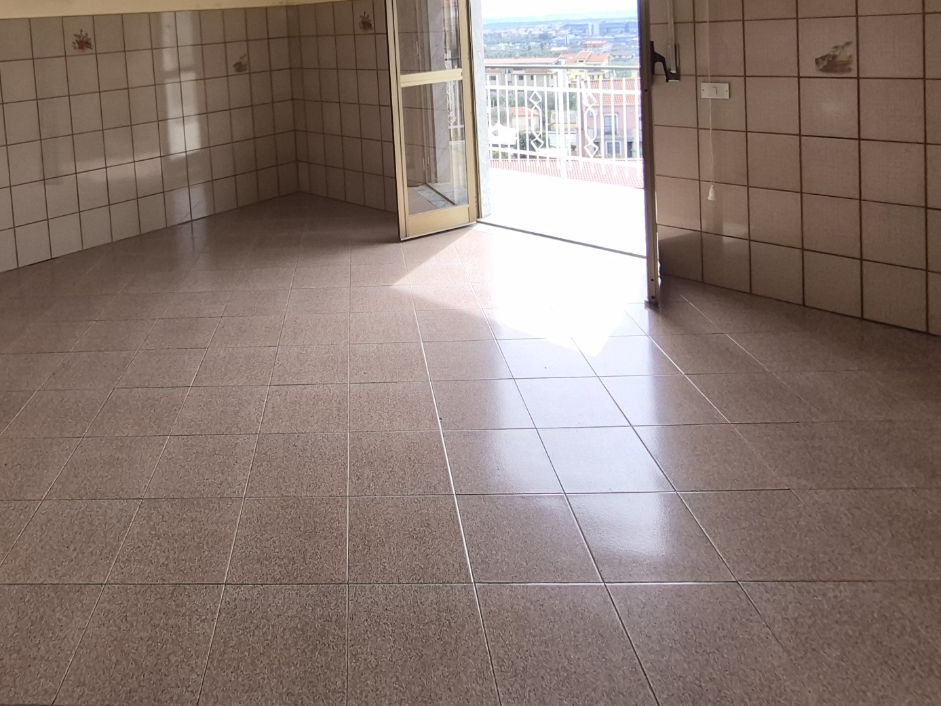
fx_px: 652
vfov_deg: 50.6
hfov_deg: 69.4
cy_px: 75
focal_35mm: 24
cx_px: 309
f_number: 2.2
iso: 40
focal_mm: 1.74
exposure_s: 1/365
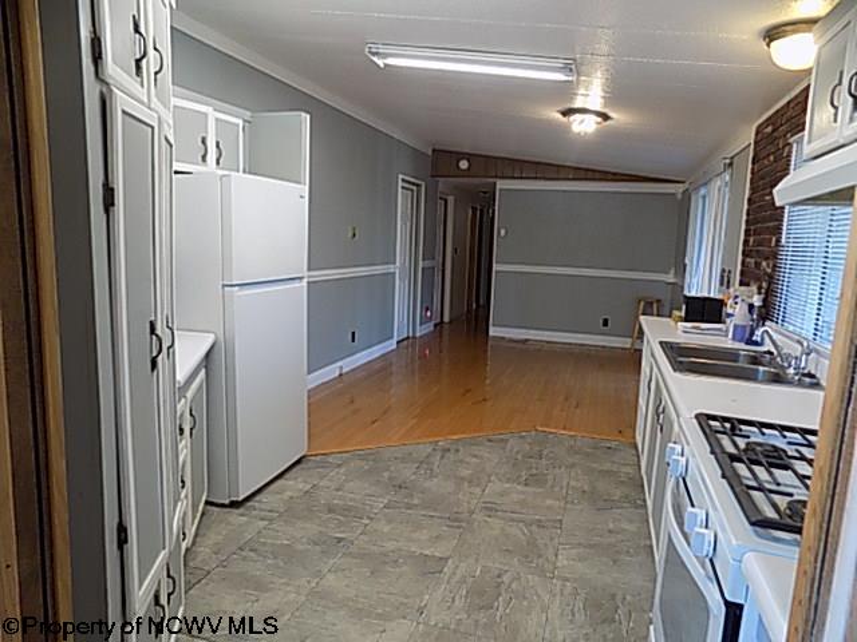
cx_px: 428
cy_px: 321
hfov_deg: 73.9
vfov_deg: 58.9
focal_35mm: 23
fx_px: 569
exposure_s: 1/30
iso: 160
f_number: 3.1
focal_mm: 4
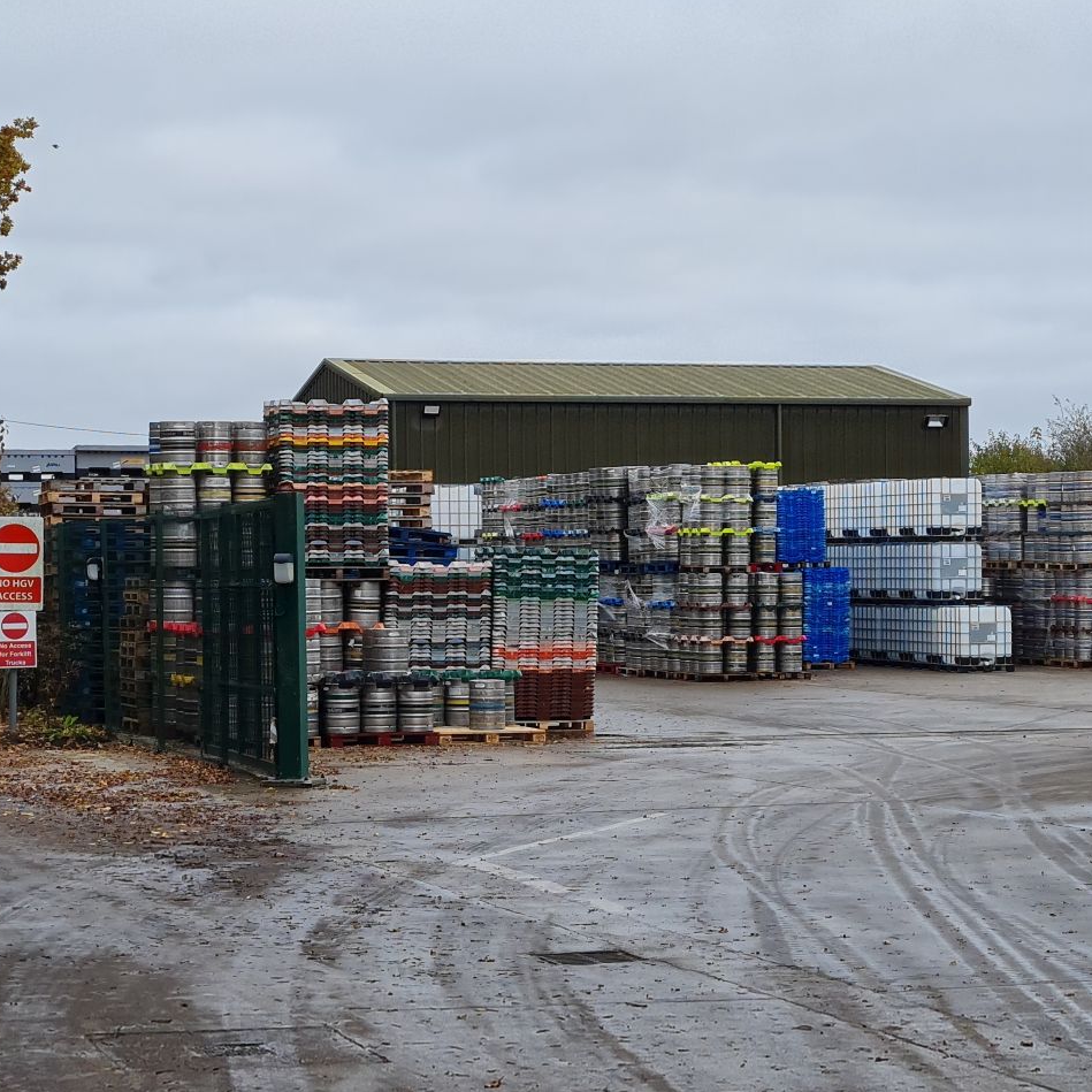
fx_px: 1106
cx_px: 480
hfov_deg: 52.4
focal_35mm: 31
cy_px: 542
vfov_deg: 52.5
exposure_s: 1/596
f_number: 1.8
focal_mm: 5.4
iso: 50
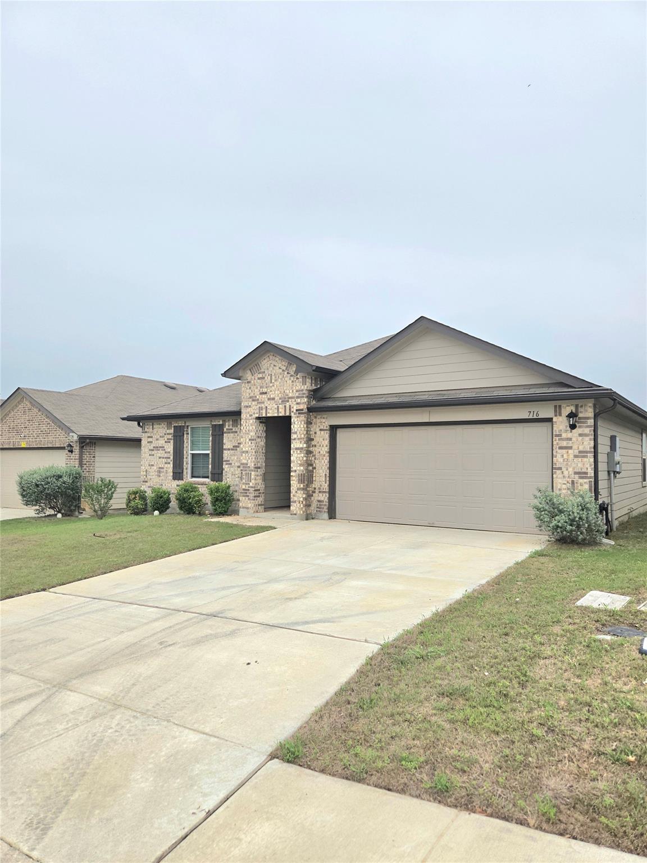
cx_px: 324
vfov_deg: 73.9
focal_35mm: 23
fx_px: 573
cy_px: 432
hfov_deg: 58.9
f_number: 1.8
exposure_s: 1/2000
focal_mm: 5.4
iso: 25
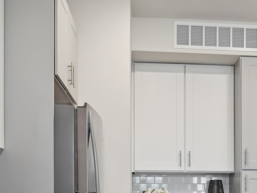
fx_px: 423
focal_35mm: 57
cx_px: 195
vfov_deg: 24.4
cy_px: 198
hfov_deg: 33.1
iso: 200
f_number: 11
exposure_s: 1/15
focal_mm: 12
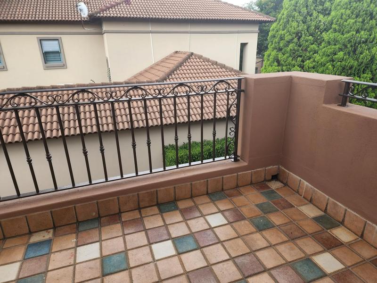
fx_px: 250
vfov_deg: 58.9
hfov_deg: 73.9
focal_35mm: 23
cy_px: 142
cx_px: 188
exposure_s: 1/180
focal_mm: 6.4
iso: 40
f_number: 1.8
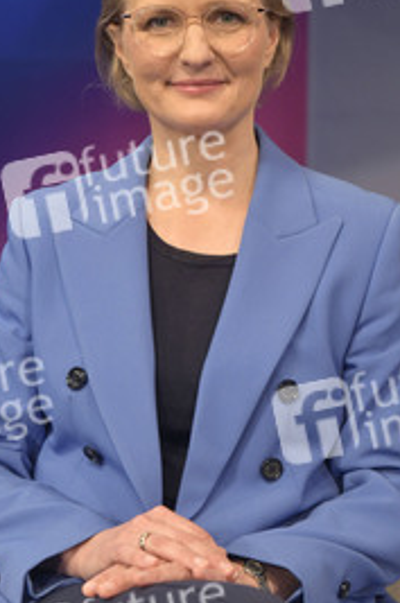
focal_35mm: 90
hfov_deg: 15.1
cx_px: 183
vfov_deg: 22.7
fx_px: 1506
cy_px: 298
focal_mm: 60
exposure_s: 1/160
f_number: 5.6
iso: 1600
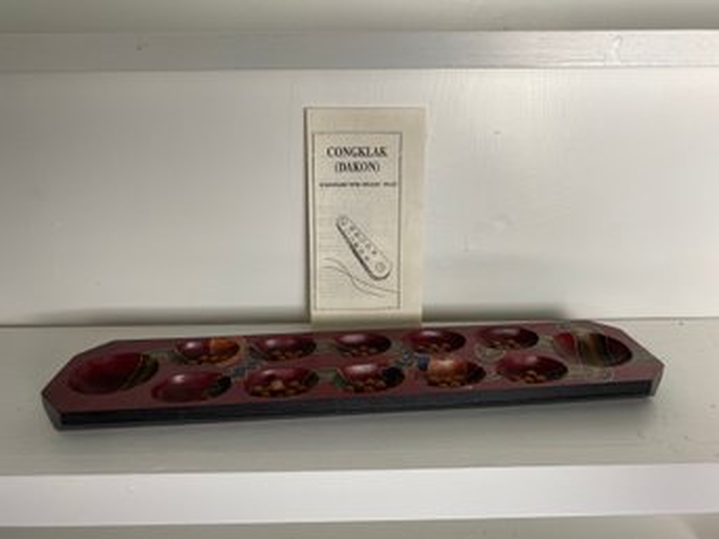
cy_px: 270
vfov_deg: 53.0
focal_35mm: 26
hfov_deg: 67.3
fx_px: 540
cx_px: 360
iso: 64
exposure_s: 1/60
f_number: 1.8
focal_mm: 4.25
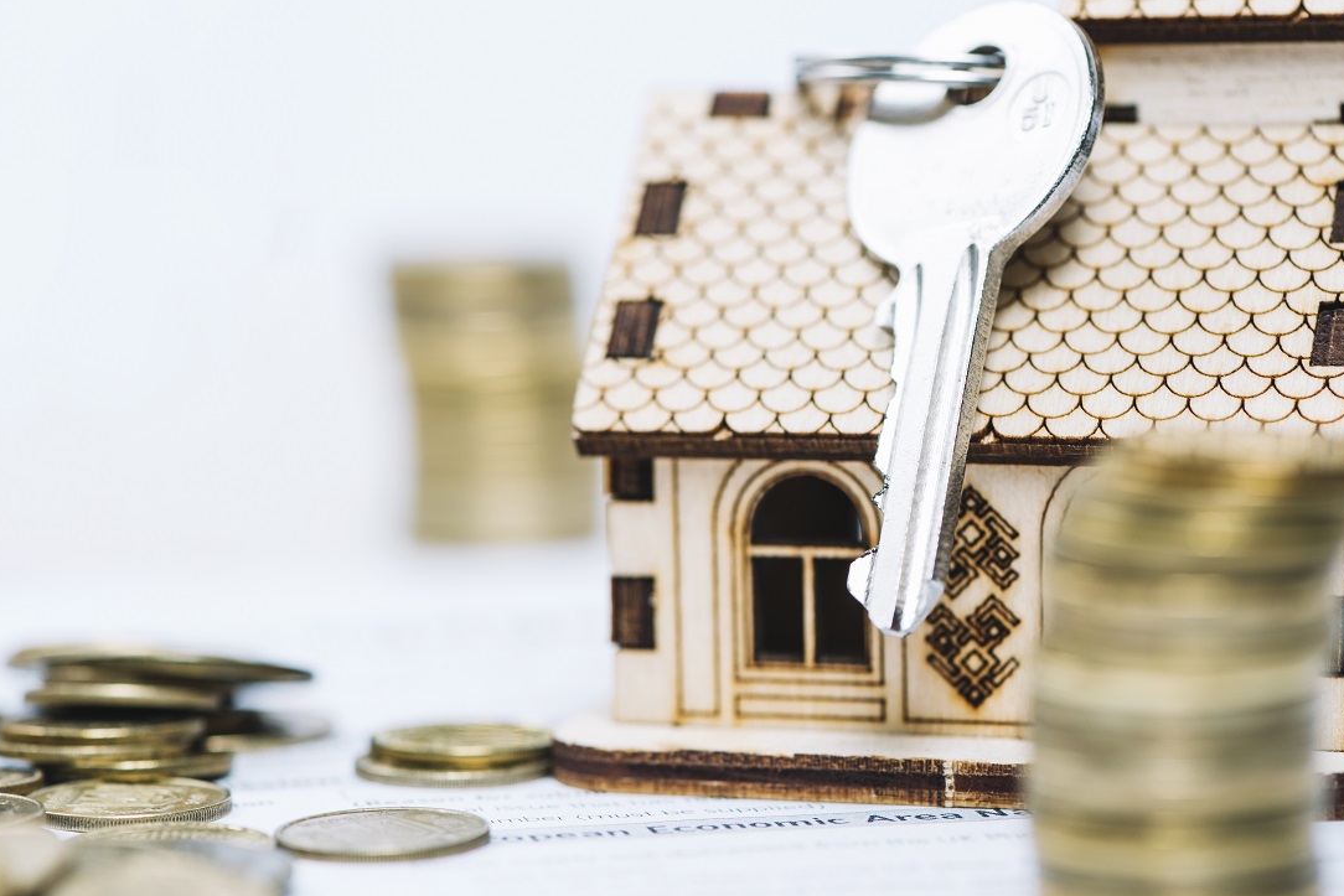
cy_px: 405
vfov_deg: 11.1
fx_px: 4630
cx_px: 608
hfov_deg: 16.5
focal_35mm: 124
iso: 160
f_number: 6.3
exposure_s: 1/160
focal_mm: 105
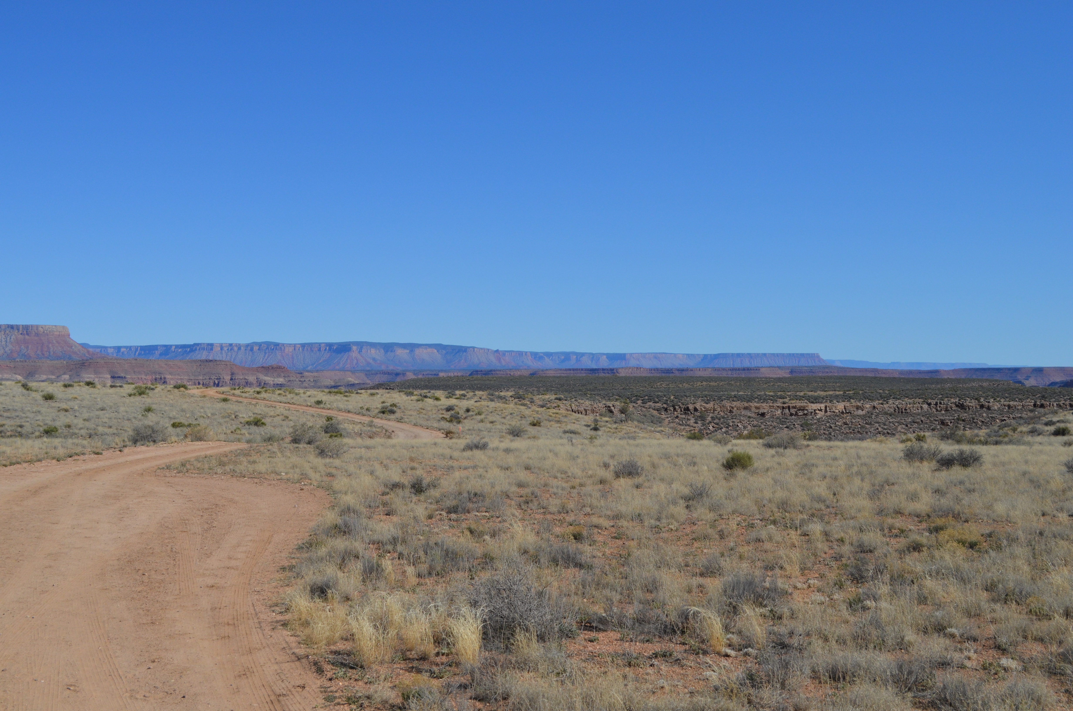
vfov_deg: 28.0
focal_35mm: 48
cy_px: 356
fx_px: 1428
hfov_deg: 41.2
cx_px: 536
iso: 400
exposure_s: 1/2000
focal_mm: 32
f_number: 8
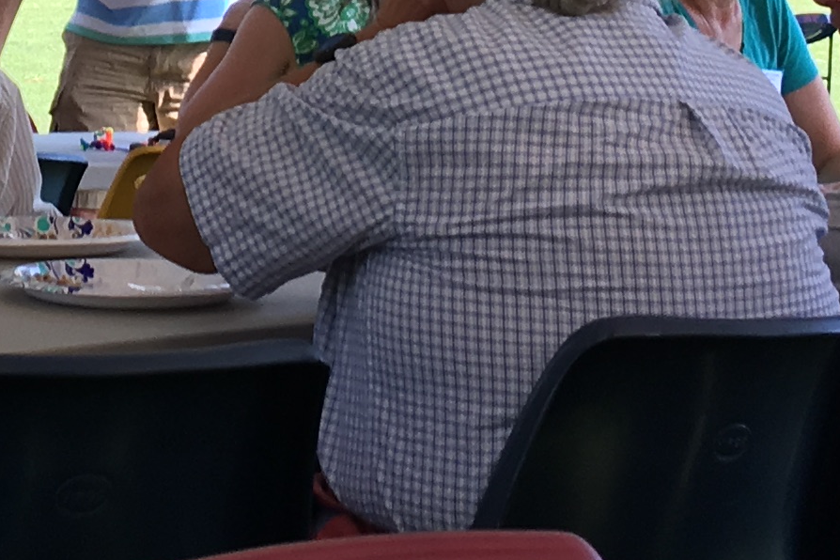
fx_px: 3173
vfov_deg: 9.8
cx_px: 24
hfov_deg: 14.9
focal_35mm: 136
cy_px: -280
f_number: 2.2
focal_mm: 4.15
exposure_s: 1/169
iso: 25
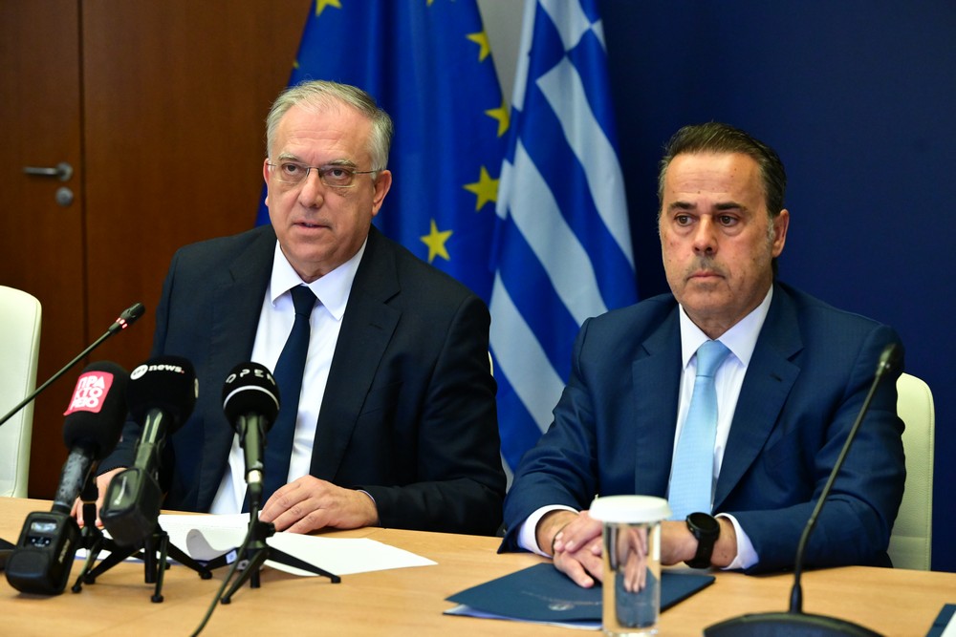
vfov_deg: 15.0
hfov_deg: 22.4
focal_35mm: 91
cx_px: 478
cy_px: 318
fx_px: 2417
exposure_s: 1/500
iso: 8000
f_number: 5
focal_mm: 91
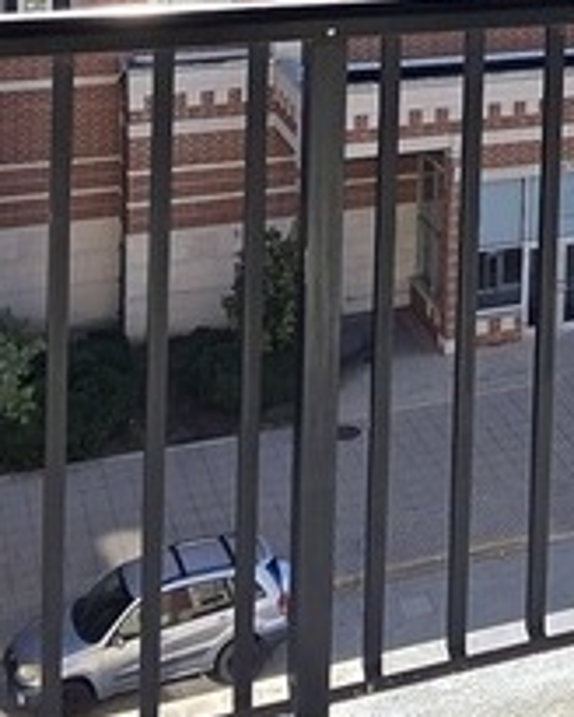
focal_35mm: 67
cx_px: 626
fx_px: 1423
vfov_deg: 24.4
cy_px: -234
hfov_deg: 21.7
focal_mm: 2.2
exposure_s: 1/1064
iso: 50
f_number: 2.2
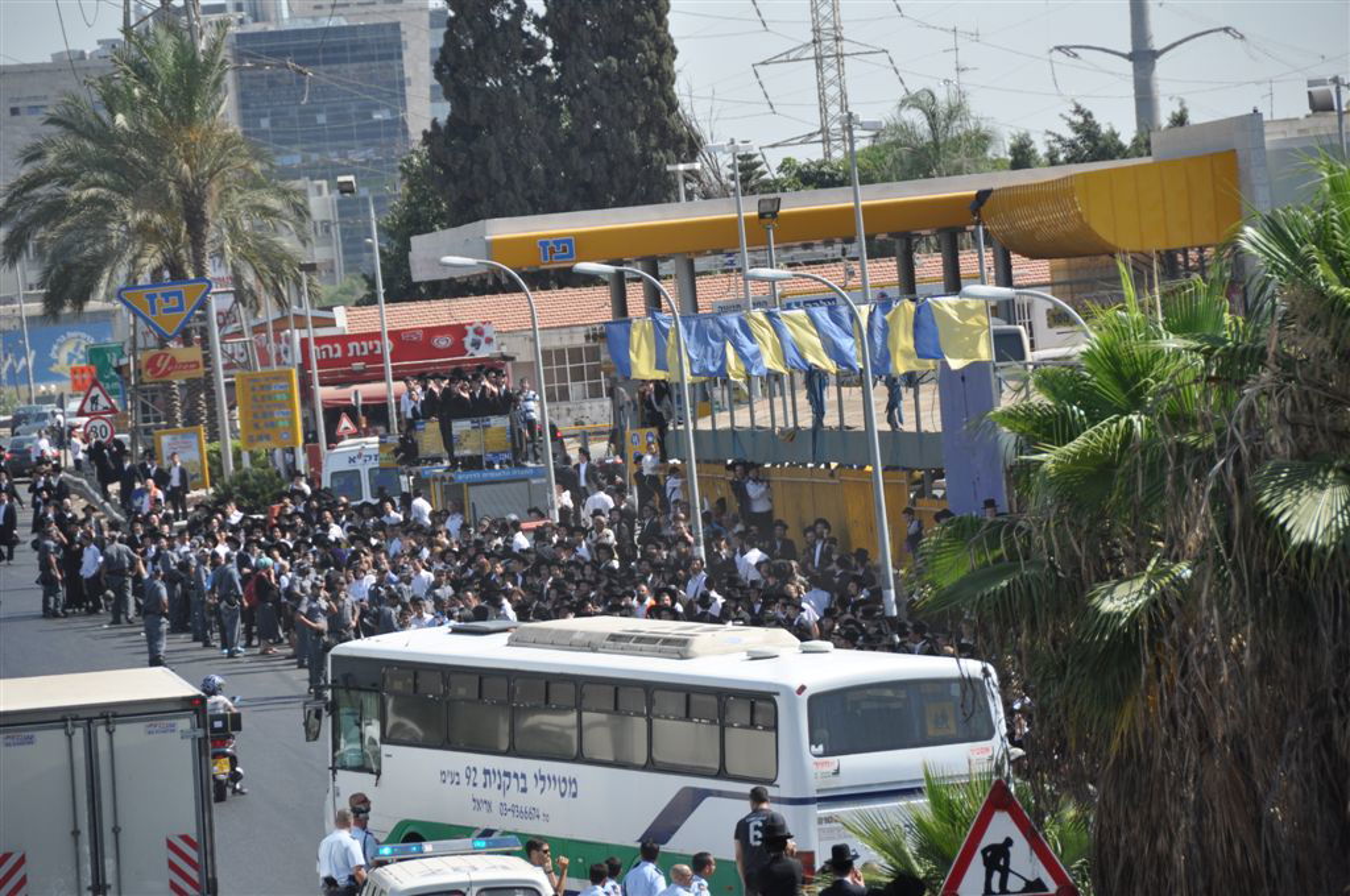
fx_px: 8427
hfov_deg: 9.2
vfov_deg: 6.1
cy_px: 448
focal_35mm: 225
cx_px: 675
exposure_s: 1/640
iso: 200
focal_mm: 150
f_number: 6.3
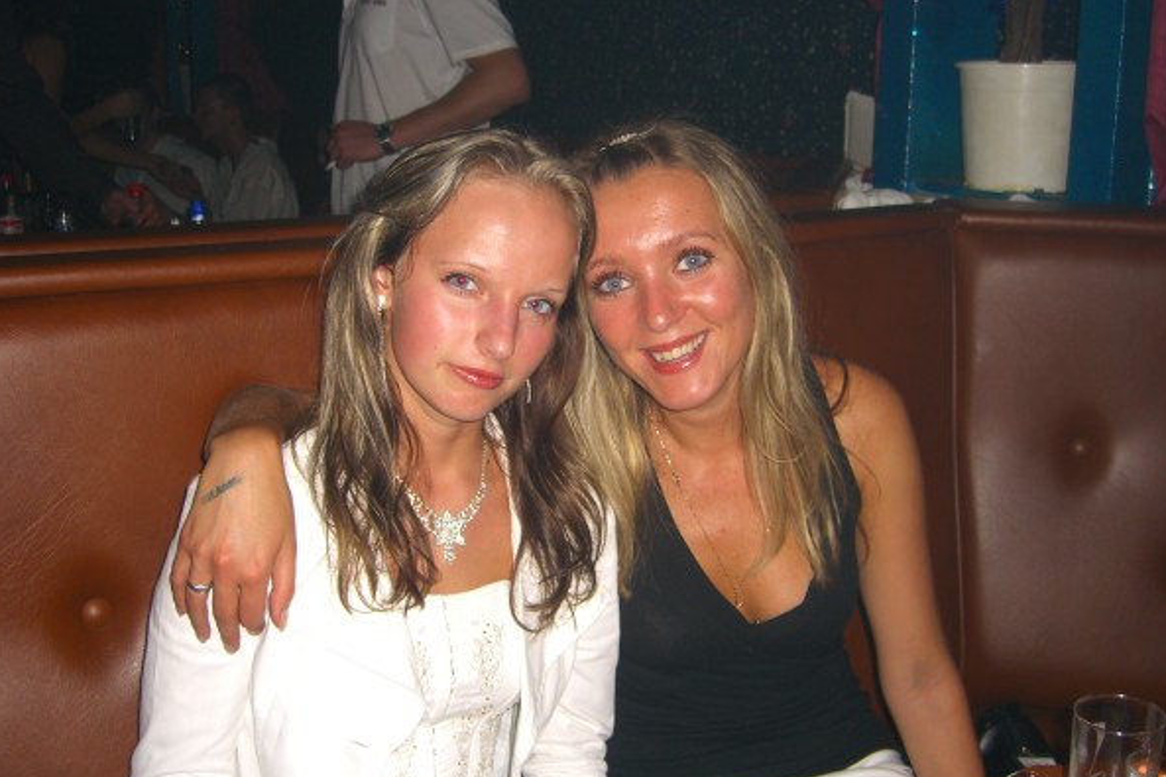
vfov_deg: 33.4
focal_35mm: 40
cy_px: 391
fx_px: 1295
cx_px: 584
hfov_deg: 48.5
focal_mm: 7.9
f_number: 2.8
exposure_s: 1/60
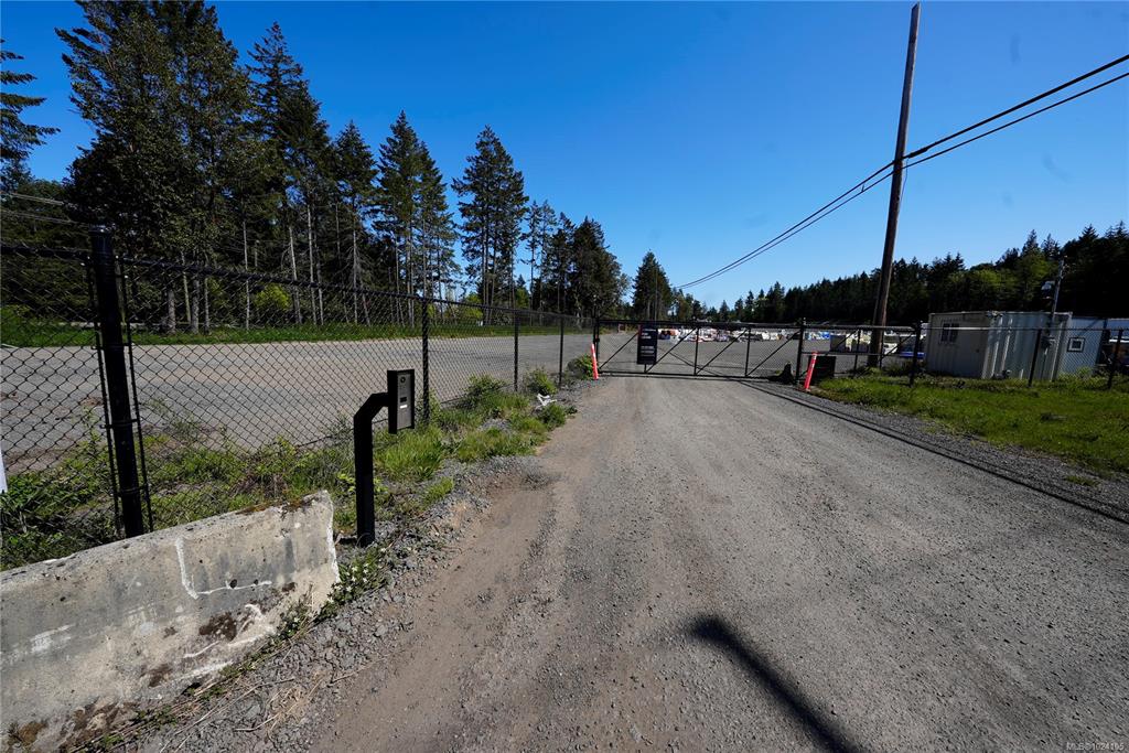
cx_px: 564
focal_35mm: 12
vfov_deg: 90.0
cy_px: 376
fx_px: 376
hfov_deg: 112.6
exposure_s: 1/160
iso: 80
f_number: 10
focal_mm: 12
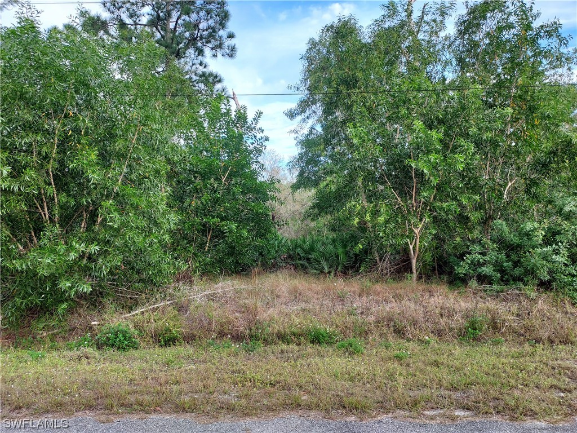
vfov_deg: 56.8
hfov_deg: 71.6
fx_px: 400
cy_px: 216
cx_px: 288
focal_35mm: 24
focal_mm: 4.6
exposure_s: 1/213
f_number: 1.8
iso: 40
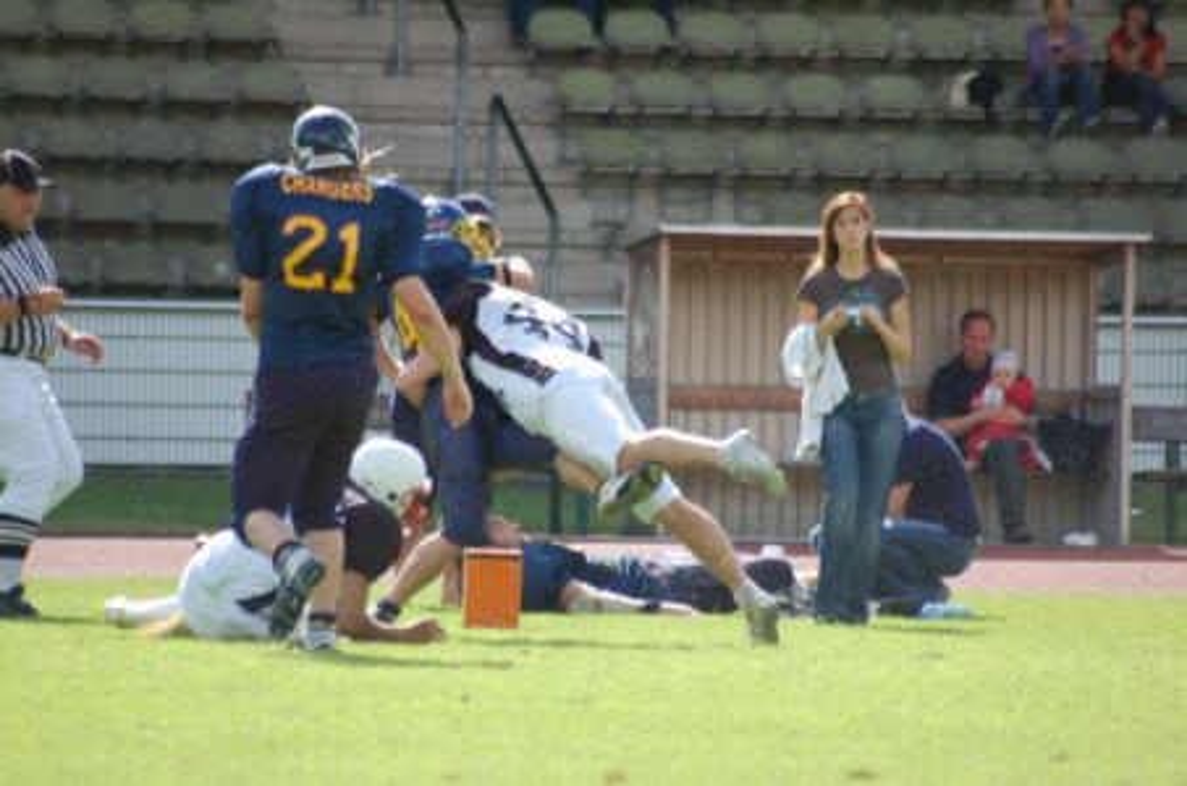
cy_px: 393
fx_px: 14806
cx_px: 594
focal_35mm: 450
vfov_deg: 3.0
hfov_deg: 4.6
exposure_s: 1/640
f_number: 5.6
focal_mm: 300
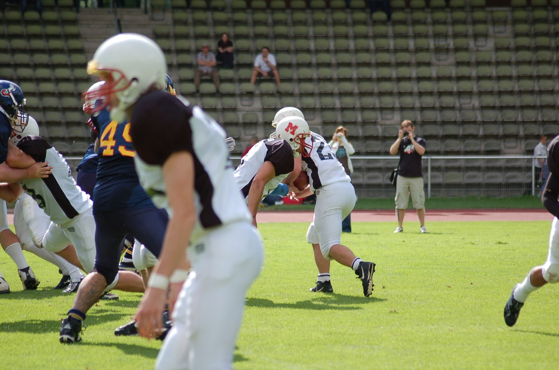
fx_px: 3487
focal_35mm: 225
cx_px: 280
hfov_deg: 9.2
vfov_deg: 6.1
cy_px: 185
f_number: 4.5
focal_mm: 150
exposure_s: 1/1000
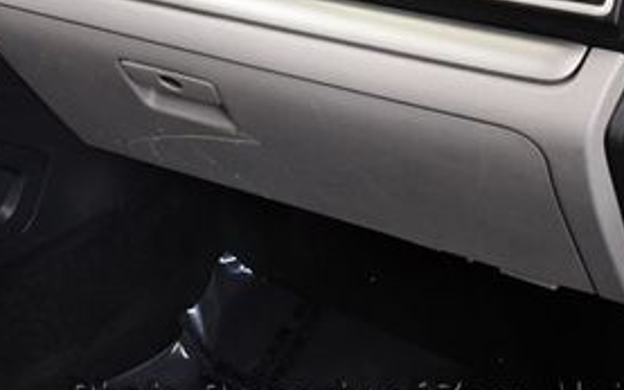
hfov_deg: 23.6
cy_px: -43
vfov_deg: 15.0
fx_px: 1445
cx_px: 41
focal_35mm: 85
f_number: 3.5
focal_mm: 18
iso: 2200
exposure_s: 1/125
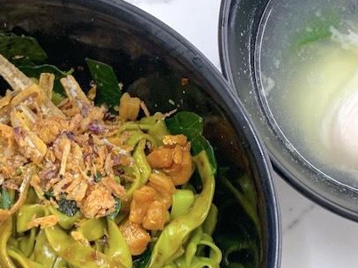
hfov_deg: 31.2
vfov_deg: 23.6
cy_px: 170
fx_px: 641
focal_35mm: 62
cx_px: 155
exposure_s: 1/49
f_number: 1.8
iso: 80
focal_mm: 4.25
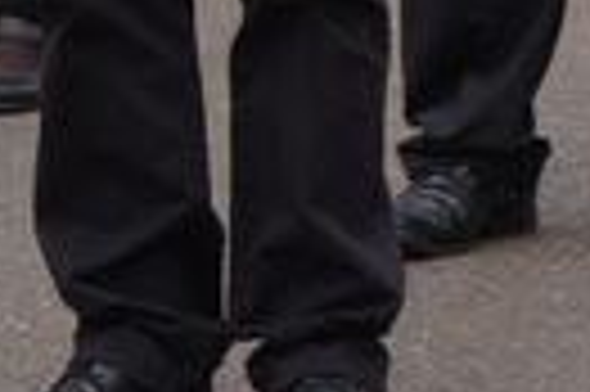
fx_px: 10589
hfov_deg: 3.2
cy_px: -1079
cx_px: 685
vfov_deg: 2.1
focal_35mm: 647
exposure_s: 1/320
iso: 100
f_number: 5.6
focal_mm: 55
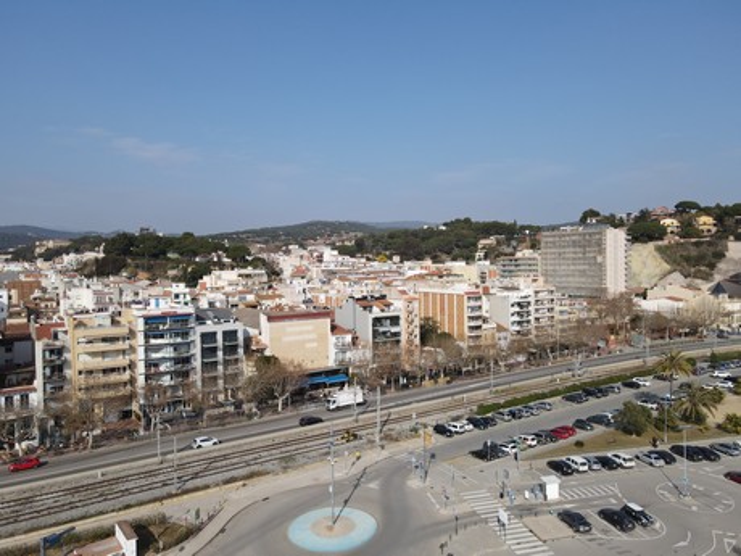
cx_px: 370
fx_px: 514
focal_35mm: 24
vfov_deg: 56.8
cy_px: 278
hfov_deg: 71.6
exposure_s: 1/1000
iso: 100
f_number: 2.8
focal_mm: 4.5
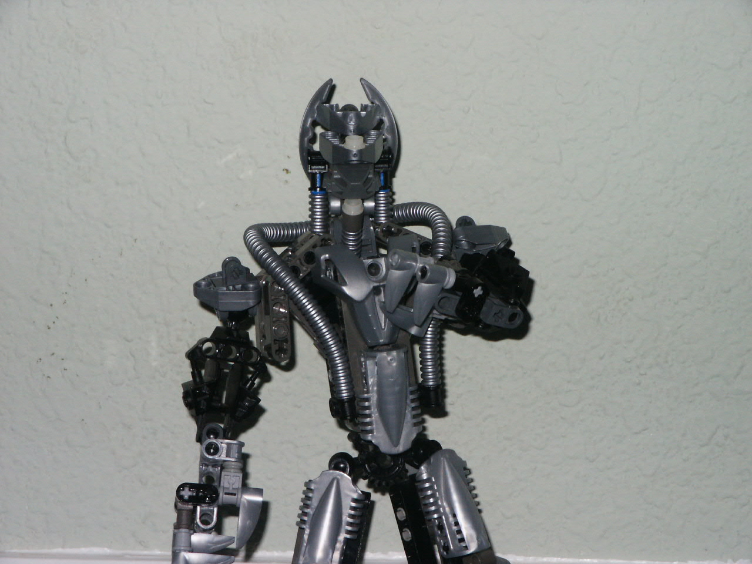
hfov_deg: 14.2
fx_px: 3020
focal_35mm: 139
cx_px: 376
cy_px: 282
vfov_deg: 10.7
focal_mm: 28.23
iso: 200
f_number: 8
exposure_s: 1/125
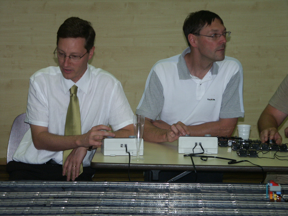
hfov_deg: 16.0
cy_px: 108
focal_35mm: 123
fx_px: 1023
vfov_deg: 12.0
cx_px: 144
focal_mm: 31.29
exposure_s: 1/125
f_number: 3.5
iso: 200
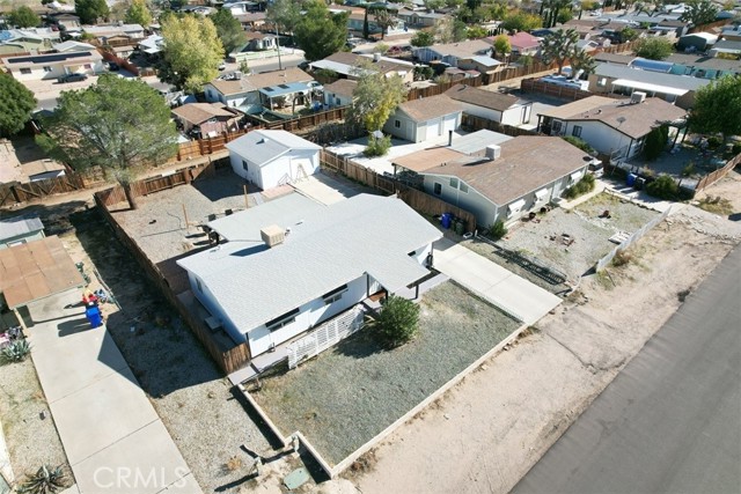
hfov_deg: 78.6
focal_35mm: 22
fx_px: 453
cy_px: 247
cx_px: 370
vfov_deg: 57.3
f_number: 2.8
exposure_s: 1/320
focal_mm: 8.38
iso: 100
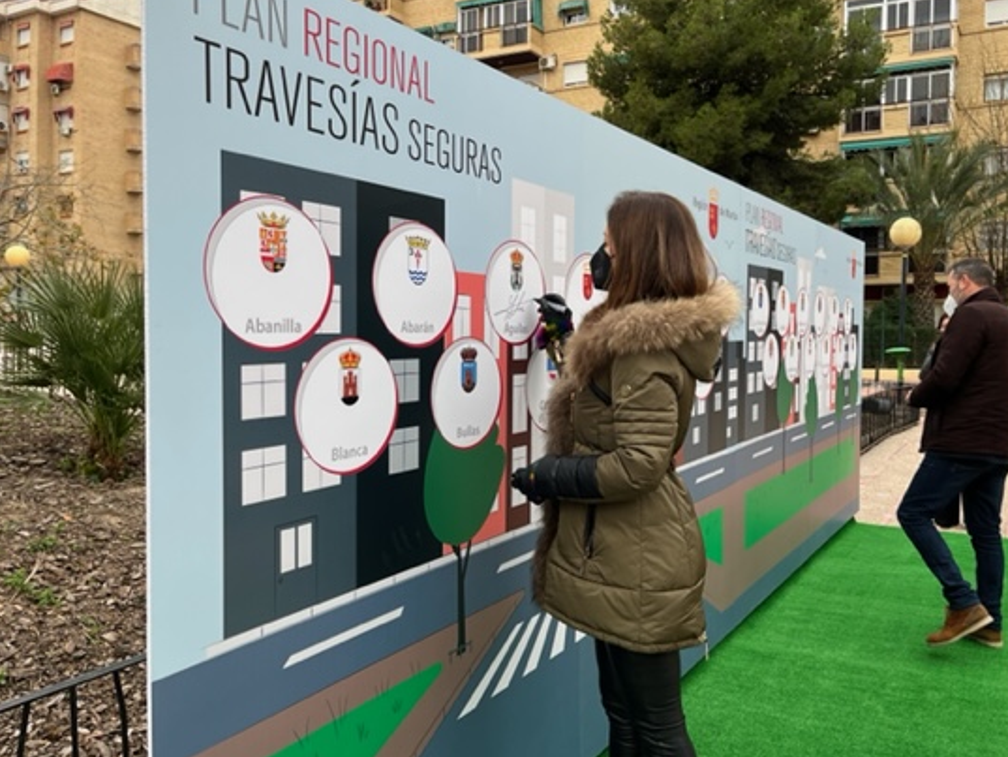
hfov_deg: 58.1
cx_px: 574
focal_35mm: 31
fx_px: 903
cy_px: 370
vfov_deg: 45.5
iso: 50
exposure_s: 1/394
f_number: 1.6
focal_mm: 5.1
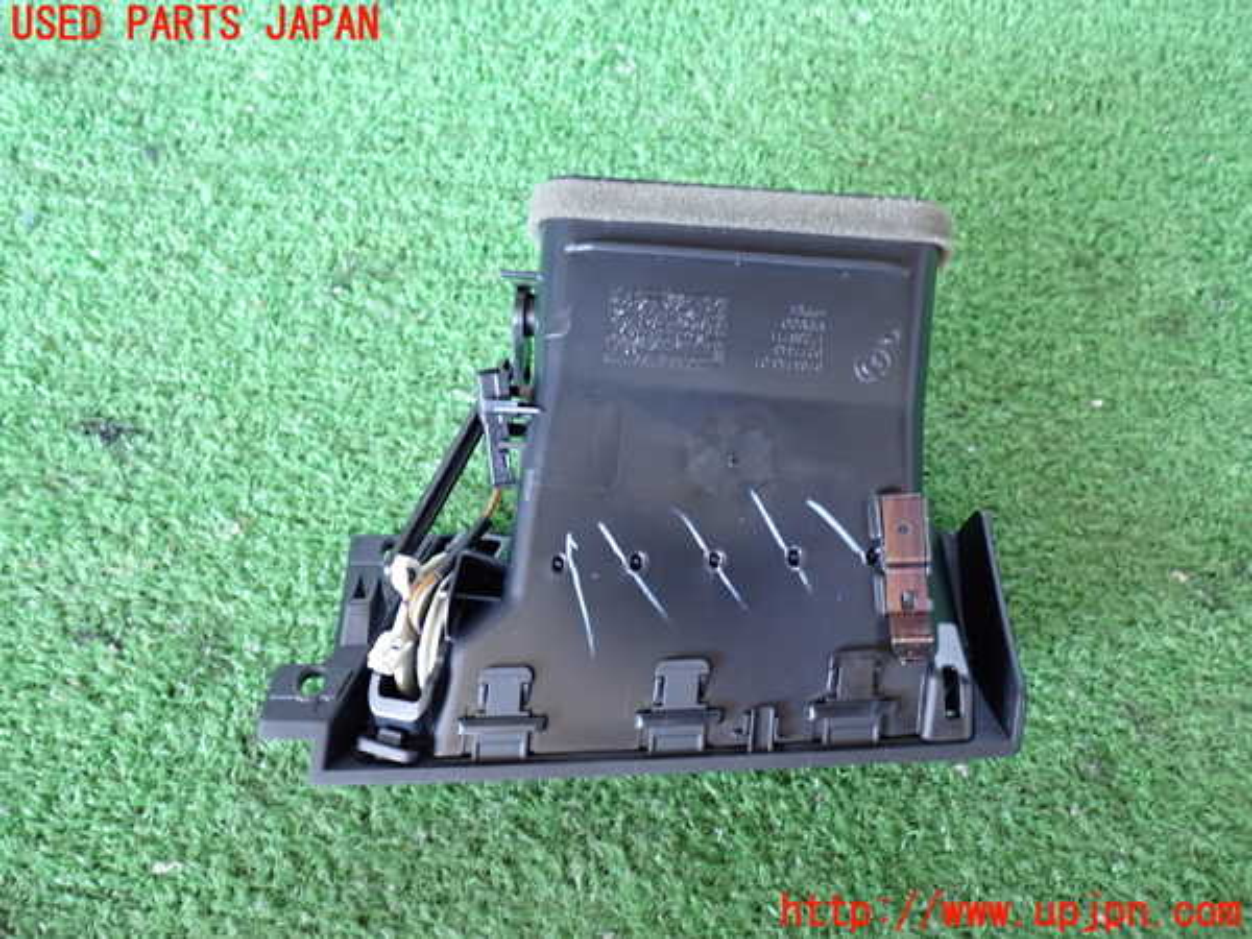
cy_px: 470
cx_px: 626
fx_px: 1157
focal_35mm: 32
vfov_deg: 44.2
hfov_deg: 56.8
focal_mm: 5.79
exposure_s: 1/30
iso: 500
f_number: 2.4
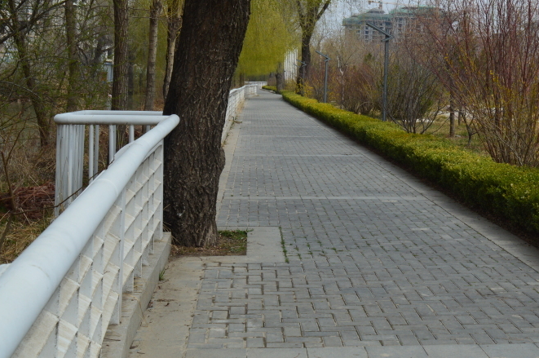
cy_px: 120
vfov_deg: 21.5
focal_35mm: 63
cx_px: 382
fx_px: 939
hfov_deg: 31.6
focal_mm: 27
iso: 250
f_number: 11
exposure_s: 1/500
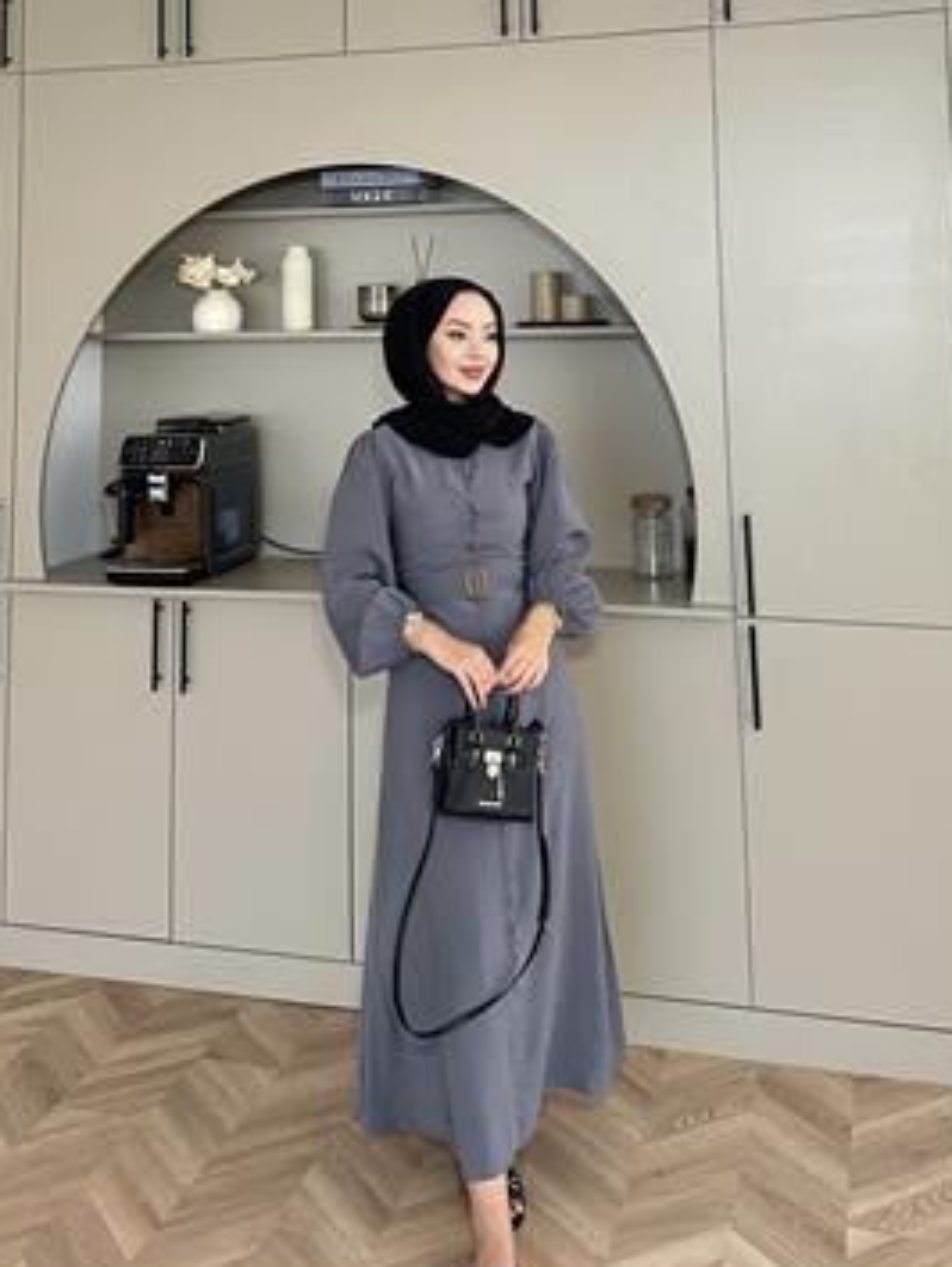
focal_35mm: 28
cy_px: 625
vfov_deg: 63.4
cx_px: 462
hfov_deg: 49.8
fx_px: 1025
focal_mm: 6.86
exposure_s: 1/121
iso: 200
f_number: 1.78
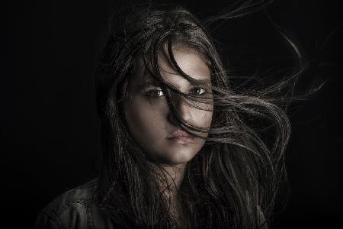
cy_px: 114
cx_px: 172
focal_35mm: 105
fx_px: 1000
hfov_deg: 19.5
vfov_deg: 13.0
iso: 100
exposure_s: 1/250
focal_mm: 105
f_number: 6.3
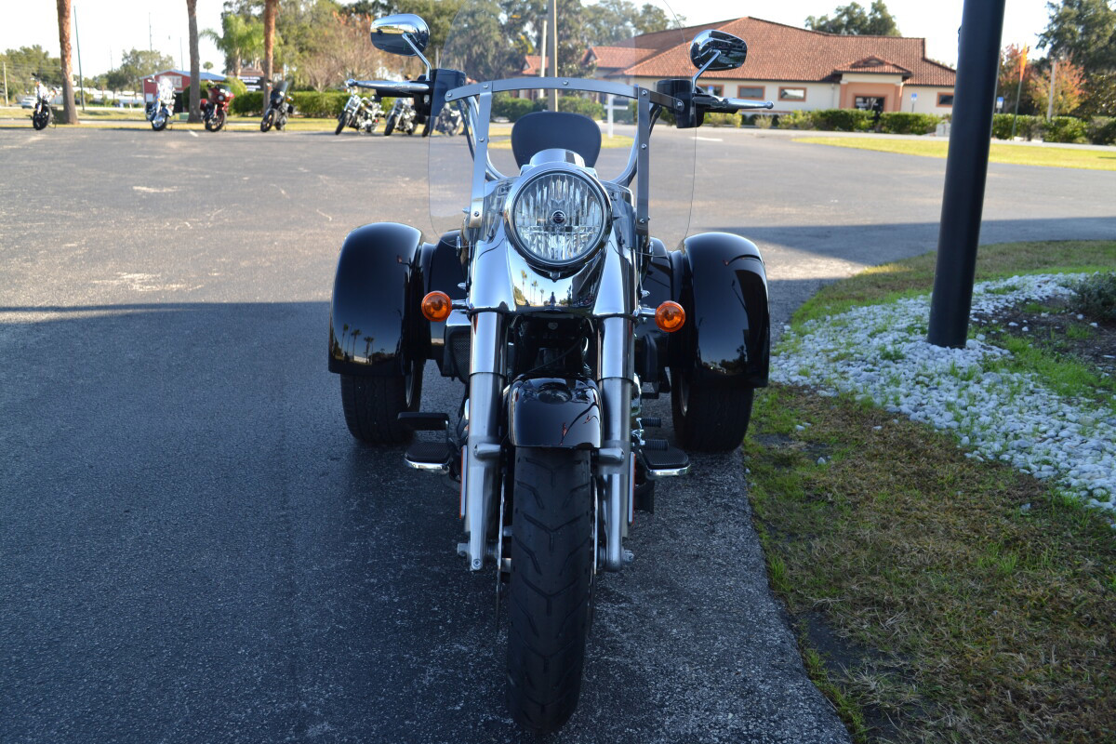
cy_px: 372
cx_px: 558
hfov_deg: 57.2
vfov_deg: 40.0
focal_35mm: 33
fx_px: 1023
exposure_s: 1/125
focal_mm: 22
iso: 110
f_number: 5.6
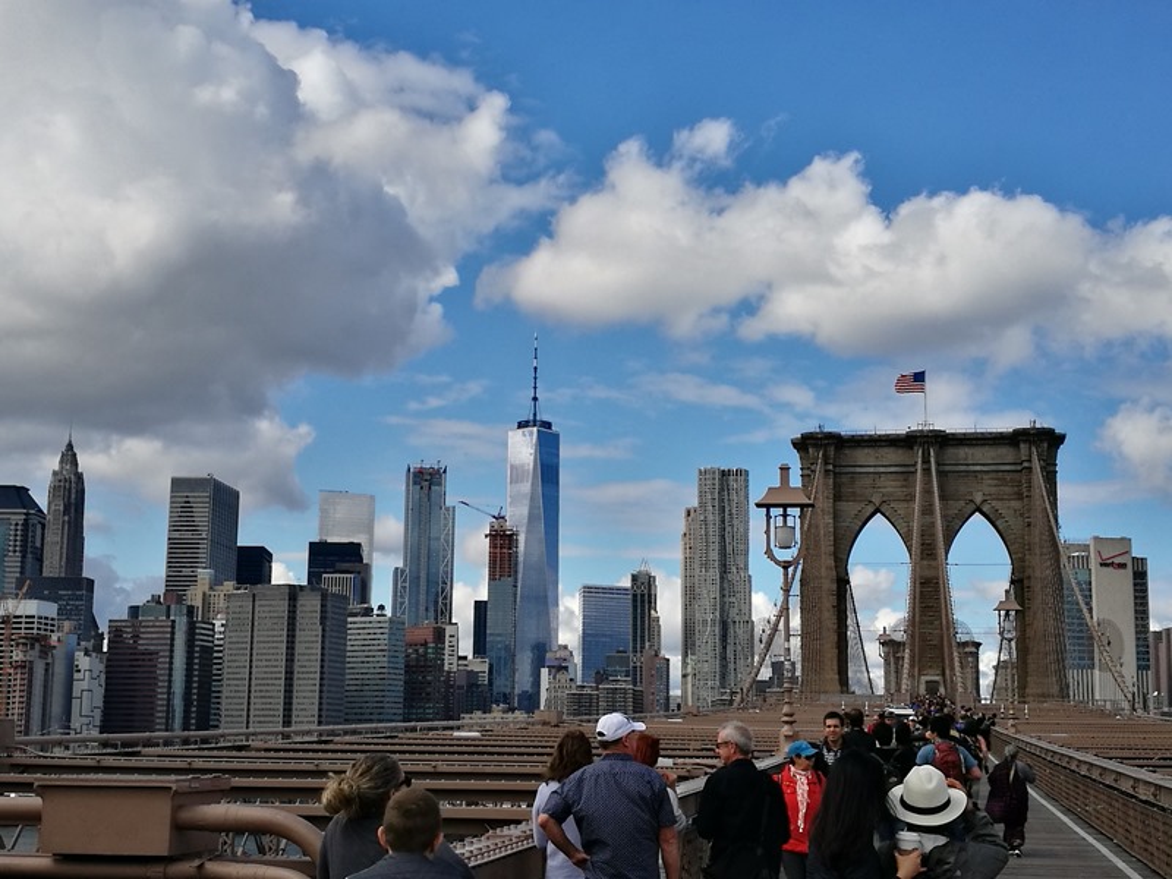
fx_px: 1761
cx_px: 586
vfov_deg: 28.0
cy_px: 440
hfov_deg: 36.8
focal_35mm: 52
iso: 50
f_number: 2.2
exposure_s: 1/1616
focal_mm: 4.5
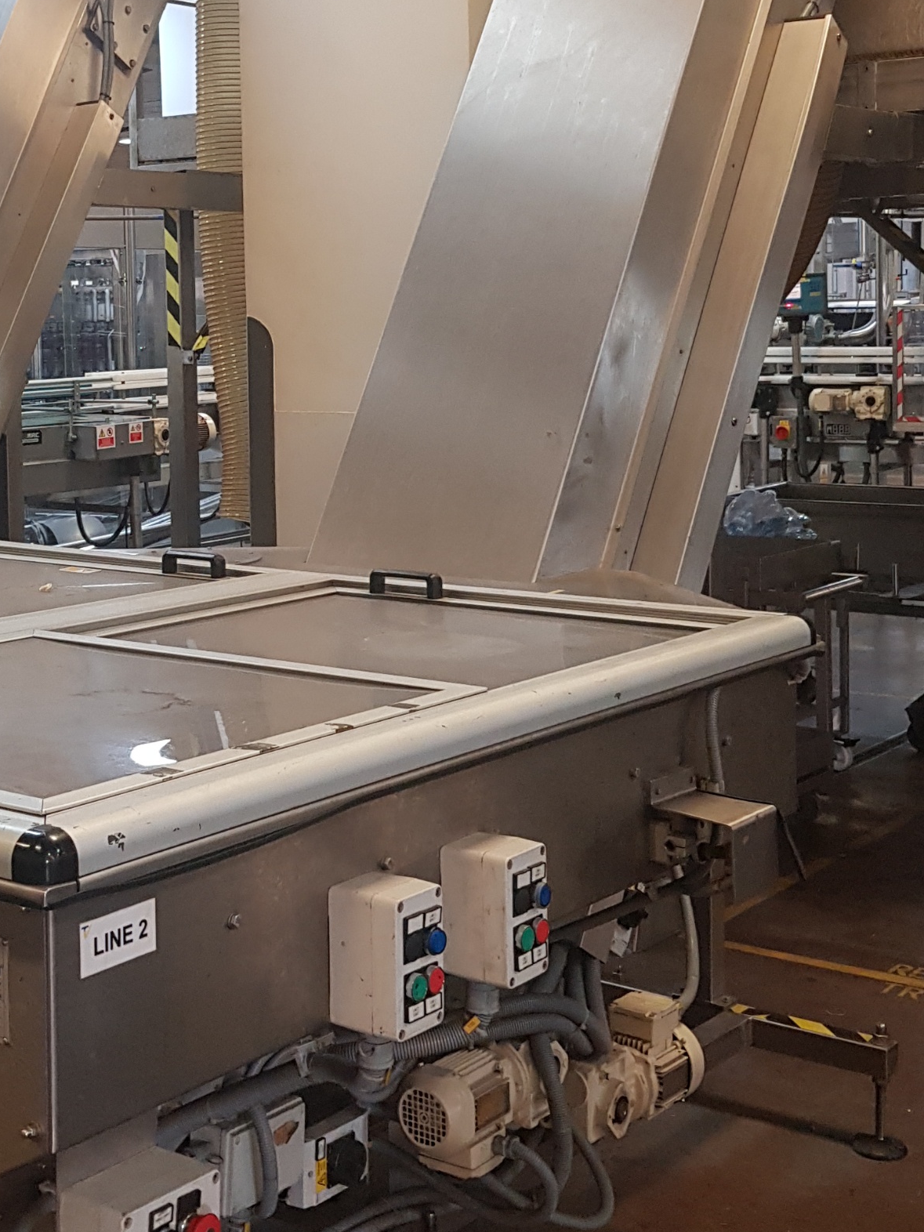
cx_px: 266
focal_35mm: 54
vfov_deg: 35.1
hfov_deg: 26.8
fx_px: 1922
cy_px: 385
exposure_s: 1/50
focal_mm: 4.3
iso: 200
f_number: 1.7
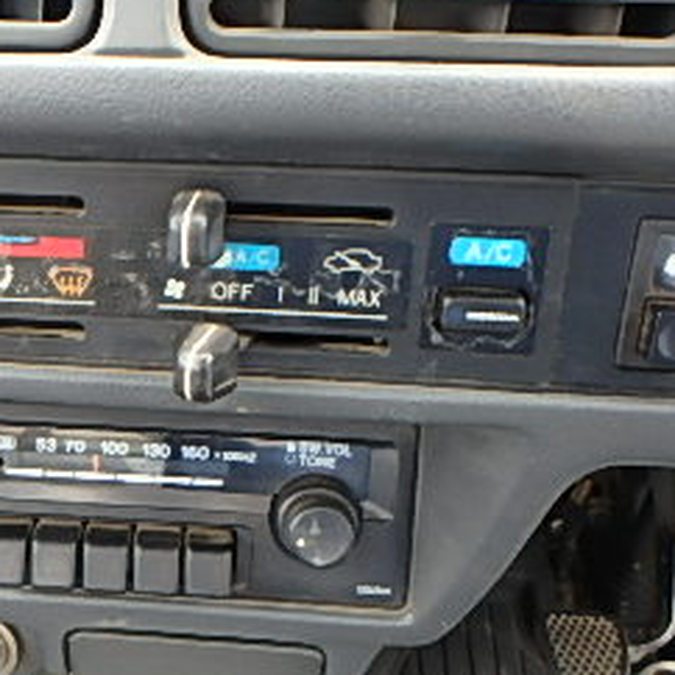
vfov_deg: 34.6
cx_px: 103
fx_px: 1081
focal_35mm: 49
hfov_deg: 33.3
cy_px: 293
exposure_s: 1/40
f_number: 3.5
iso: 200
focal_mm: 3.7
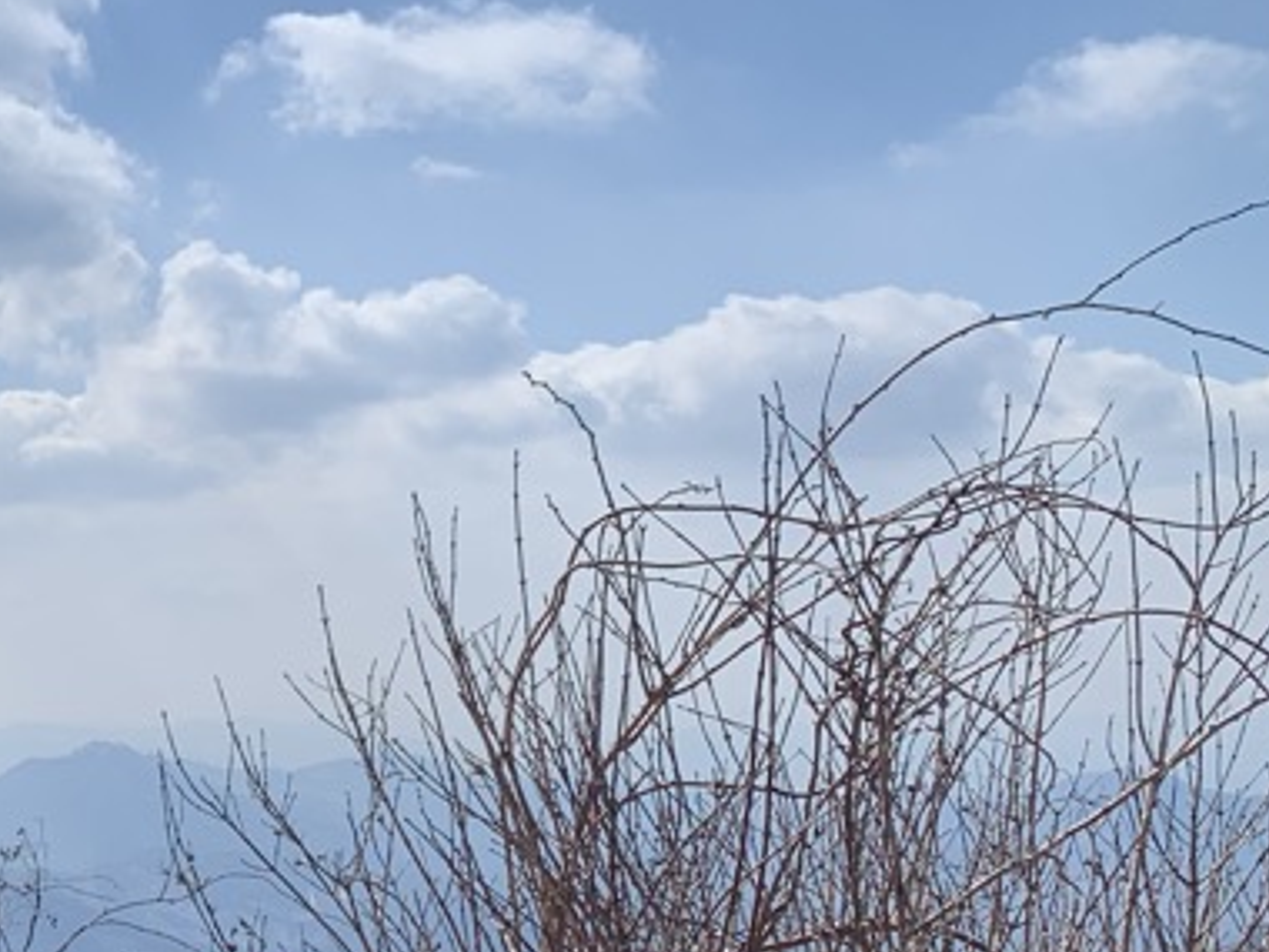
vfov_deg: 20.8
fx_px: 2566
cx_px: -287
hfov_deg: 24.8
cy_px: 728
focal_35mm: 70
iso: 25
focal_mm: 4.25
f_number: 1.8
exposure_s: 1/3650
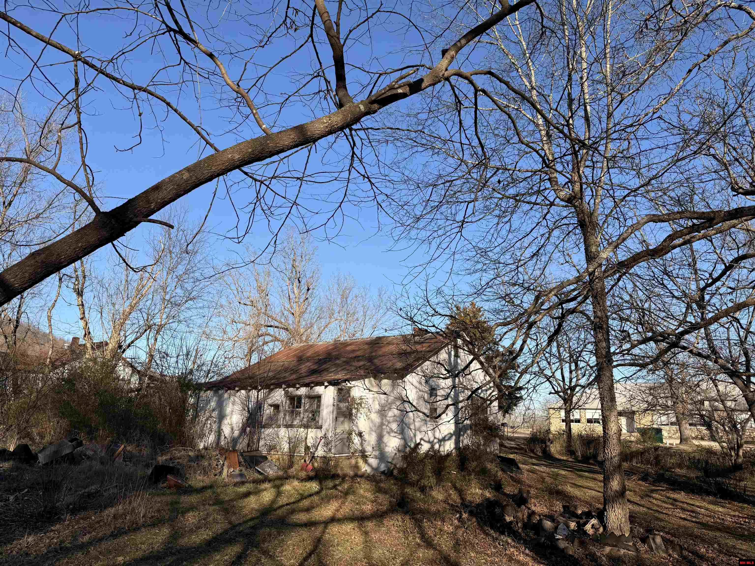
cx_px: 378
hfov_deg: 71.6
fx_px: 523
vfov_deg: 56.8
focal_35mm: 24
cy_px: 283
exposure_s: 1/3145
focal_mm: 6.76
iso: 80
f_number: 1.78
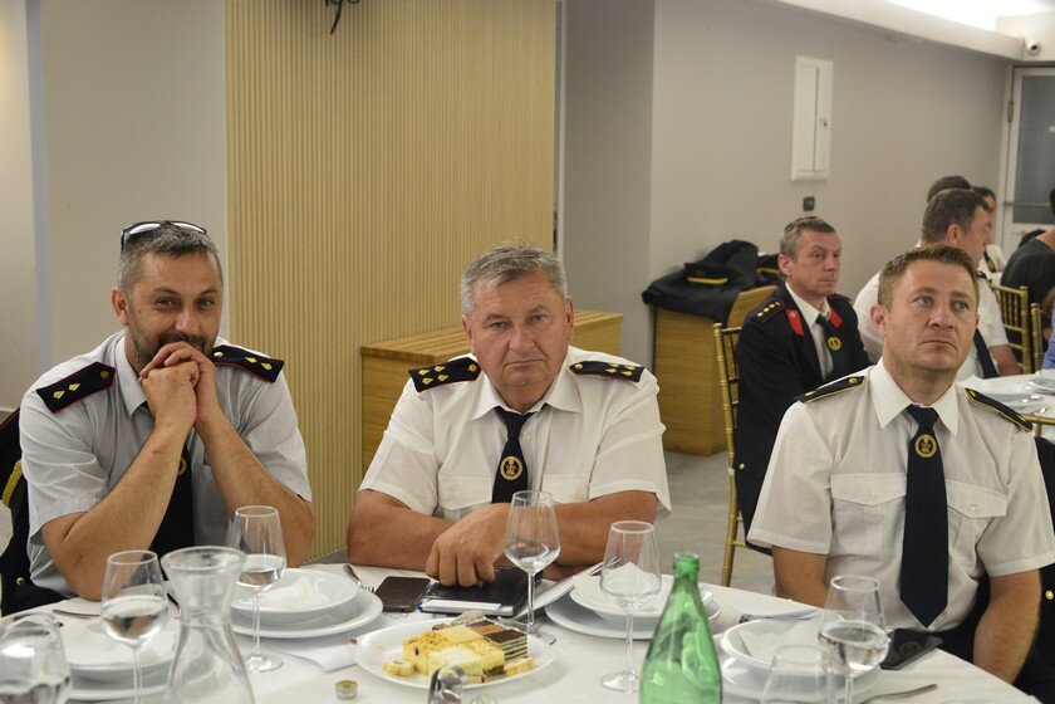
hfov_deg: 41.1
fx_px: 1407
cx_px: 528
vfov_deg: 28.1
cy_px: 352
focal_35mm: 48
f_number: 5
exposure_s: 1/125
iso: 4000
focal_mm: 48
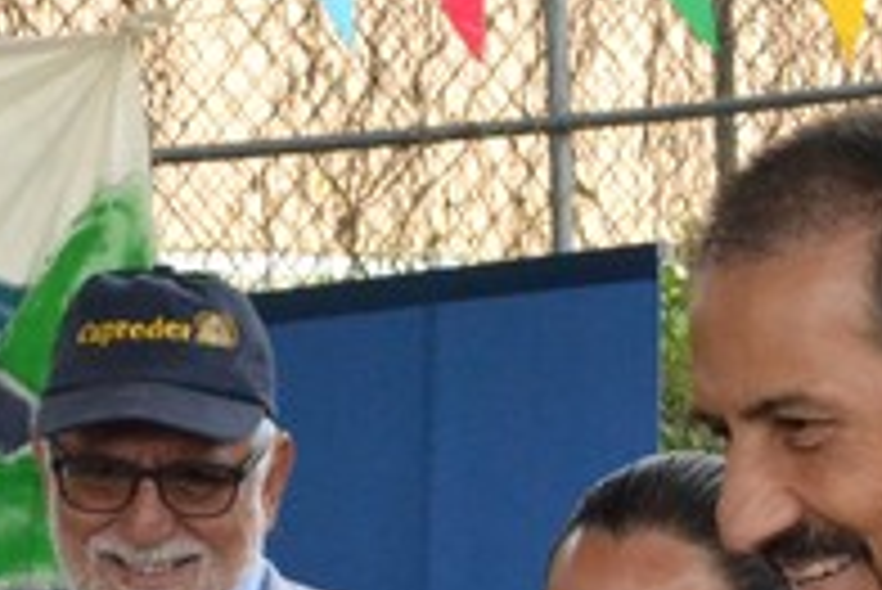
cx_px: 297
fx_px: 3359
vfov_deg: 9.7
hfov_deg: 14.9
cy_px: 903
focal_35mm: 137
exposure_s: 1/640
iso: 2500
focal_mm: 28
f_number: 7.1
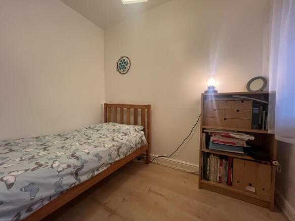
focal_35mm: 13
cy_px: 110
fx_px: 111
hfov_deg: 106.2
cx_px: 148
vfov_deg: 89.9
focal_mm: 1.57
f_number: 1.8
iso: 250
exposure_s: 1/50
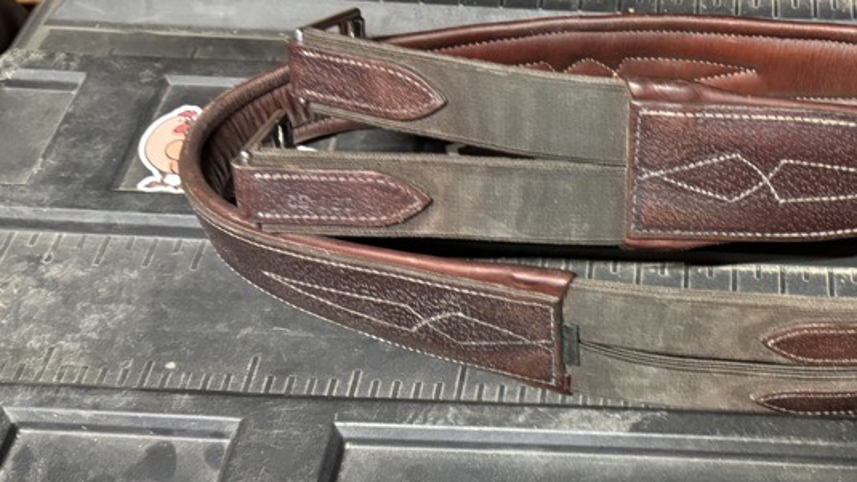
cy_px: 246
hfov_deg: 44.2
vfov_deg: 27.1
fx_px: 1000
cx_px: 682
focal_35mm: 44
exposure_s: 1/30
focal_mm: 6.76
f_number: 1.78
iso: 800
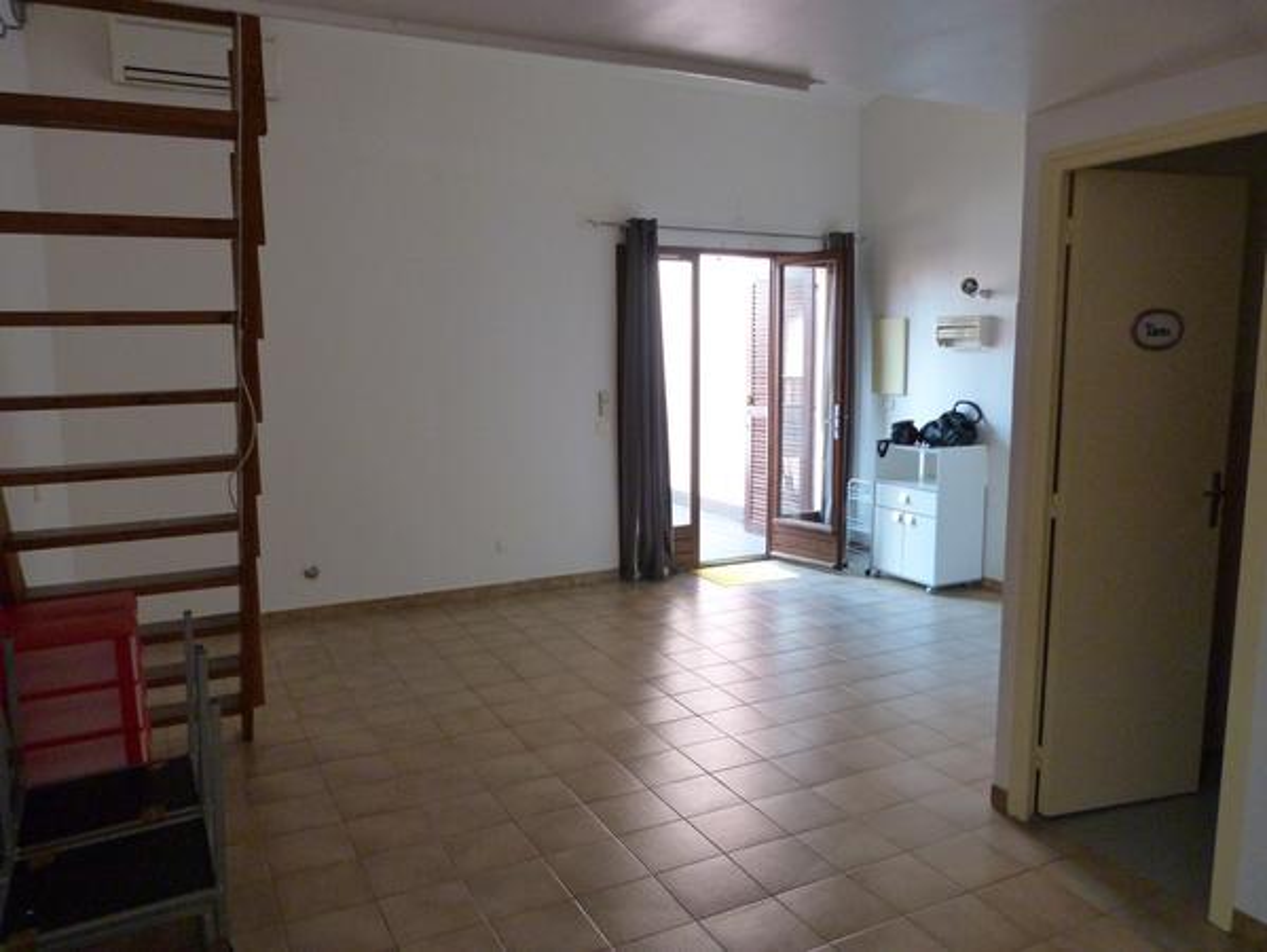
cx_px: 634
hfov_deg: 69.4
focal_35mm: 25
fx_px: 916
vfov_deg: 54.9
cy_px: 476
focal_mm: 4.5
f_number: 2.8
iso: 400
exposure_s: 1/50
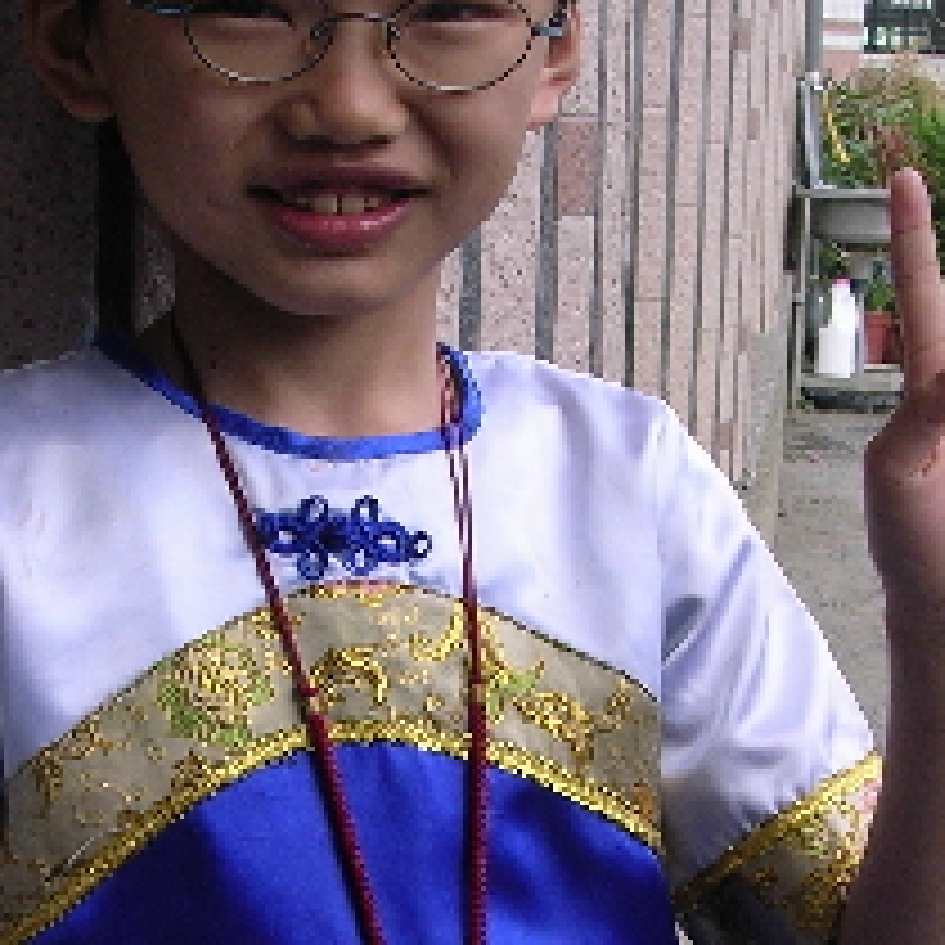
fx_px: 2965
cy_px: 716
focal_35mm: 96
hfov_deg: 18.1
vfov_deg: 18.0
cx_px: 387
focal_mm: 5.8
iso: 100
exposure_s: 1/224
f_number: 2.8
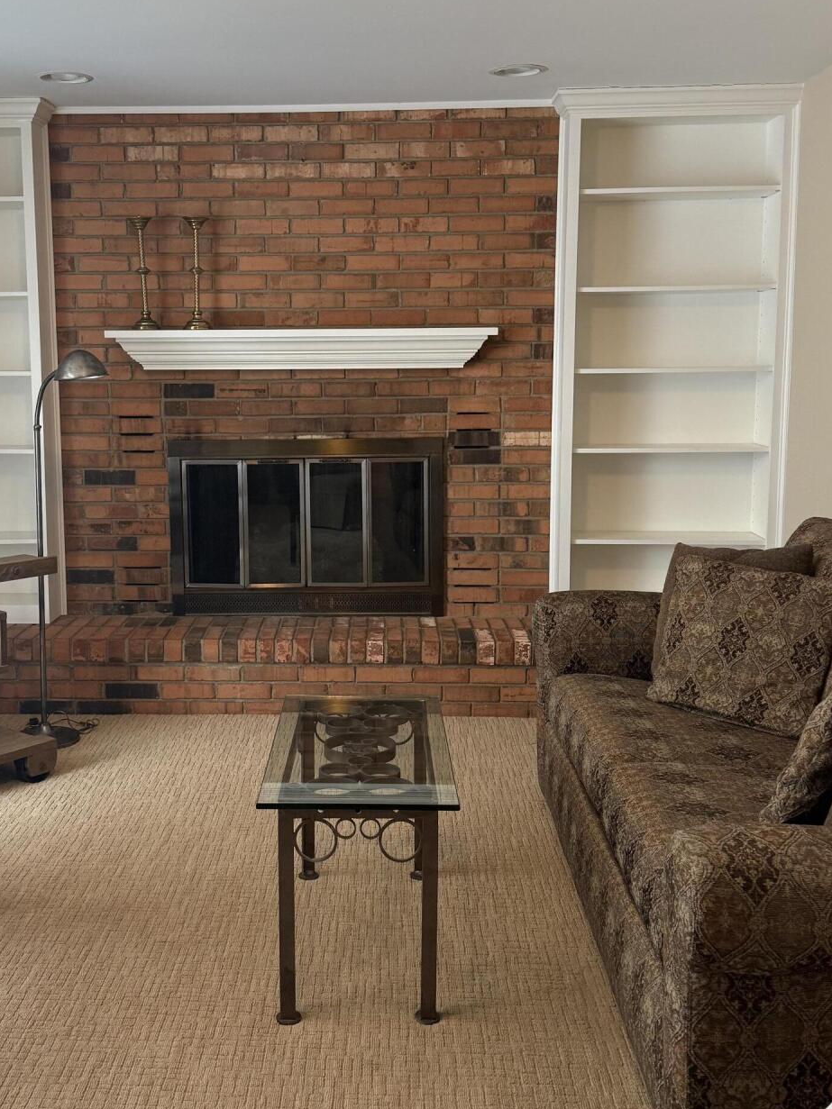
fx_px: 1250
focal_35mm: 39
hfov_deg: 36.7
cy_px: 501
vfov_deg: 47.8
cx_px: 326
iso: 200
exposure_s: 1/60
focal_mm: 6.76
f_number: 1.78
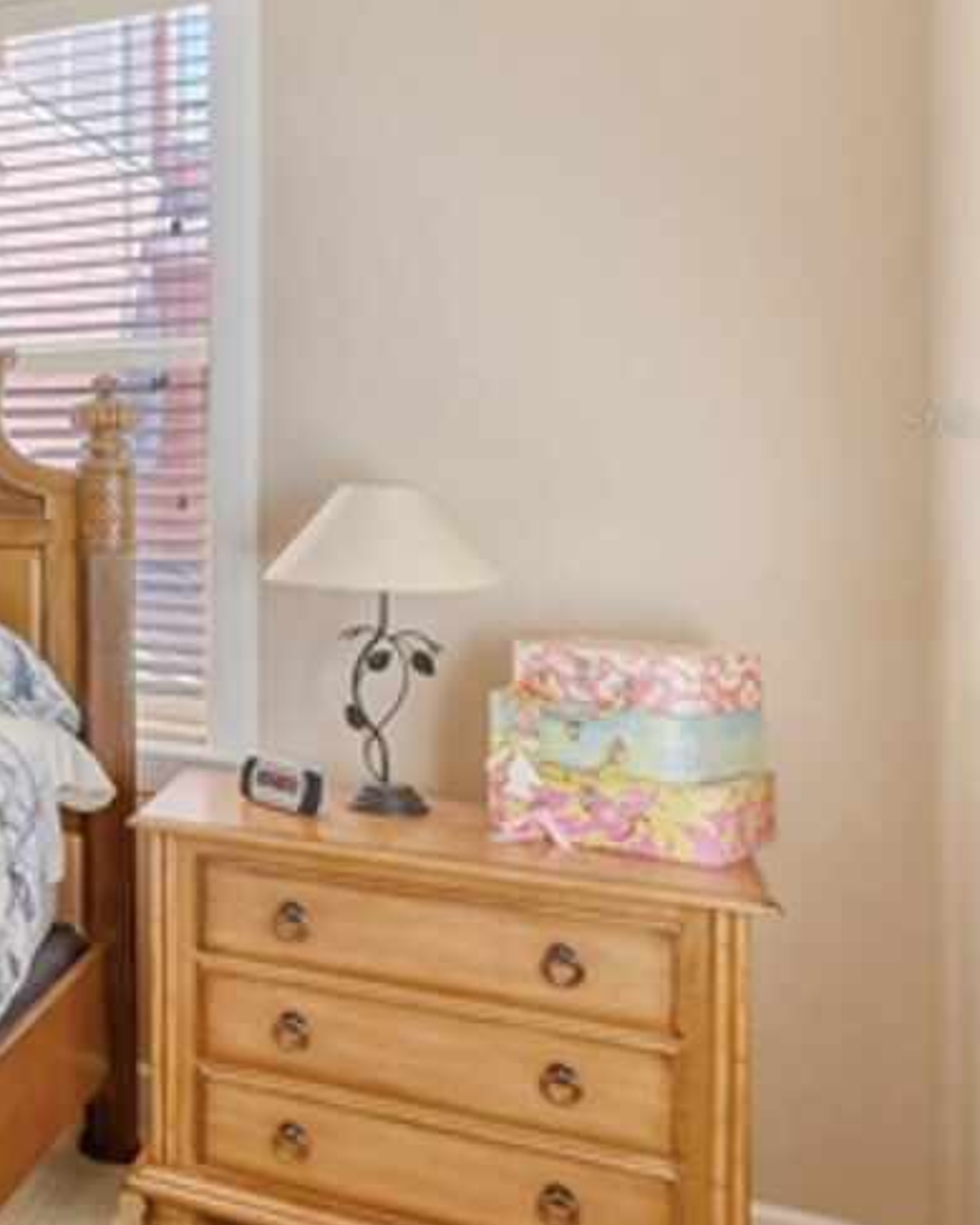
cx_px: -529
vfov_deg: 48.4
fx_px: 1341
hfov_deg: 26.8
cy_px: 421
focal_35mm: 37
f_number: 10
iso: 800
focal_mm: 10
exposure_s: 1/160
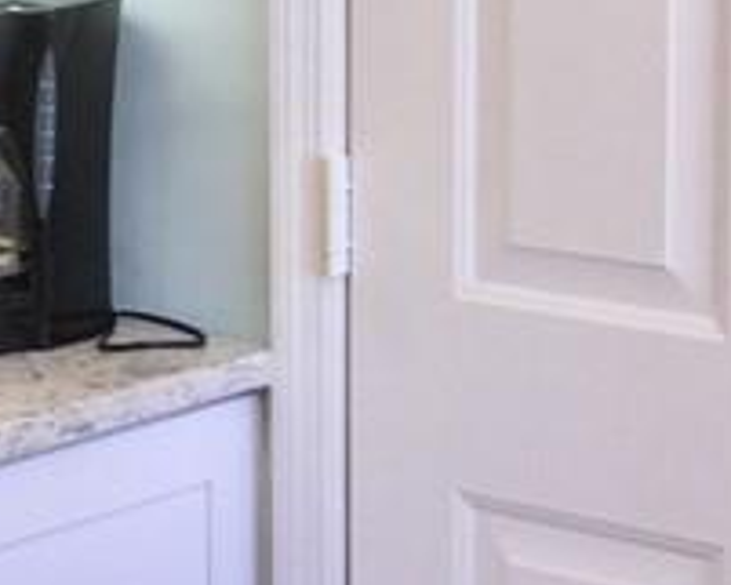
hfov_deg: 12.7
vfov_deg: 10.6
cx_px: -353
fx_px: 3117
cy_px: -15
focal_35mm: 144
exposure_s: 1/30
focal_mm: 4.15
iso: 32
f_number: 2.2
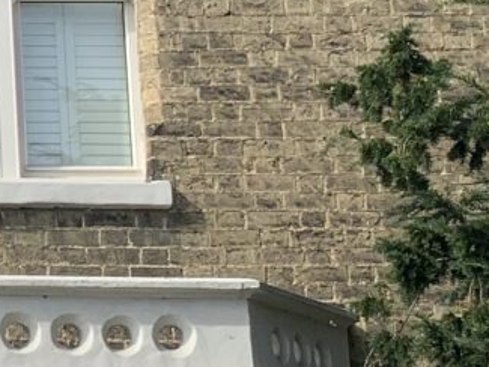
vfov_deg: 9.1
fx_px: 2318
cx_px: -527
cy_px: 209
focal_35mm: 164
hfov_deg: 10.9
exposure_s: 1/1718
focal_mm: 4.25
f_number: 1.8
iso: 25
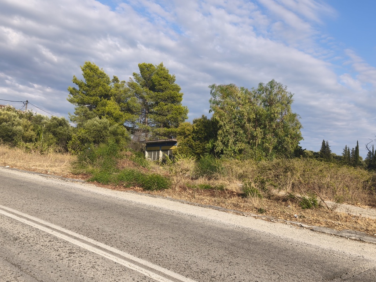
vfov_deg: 42.9
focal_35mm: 33
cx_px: 188
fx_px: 358
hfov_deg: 55.4
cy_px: 141
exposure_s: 1/1679
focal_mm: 5.35
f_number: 1.7
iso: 80
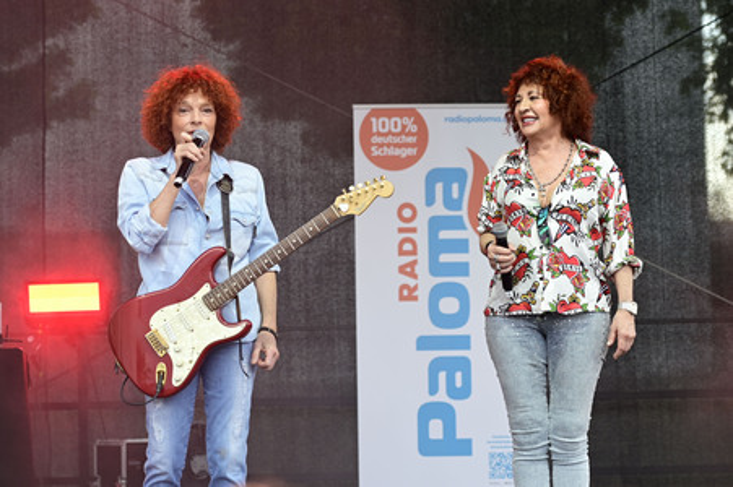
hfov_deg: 23.9
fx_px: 1729
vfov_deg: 16.0
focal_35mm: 85
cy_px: 244
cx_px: 366
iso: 320
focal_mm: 85
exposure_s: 1/400
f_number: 3.5
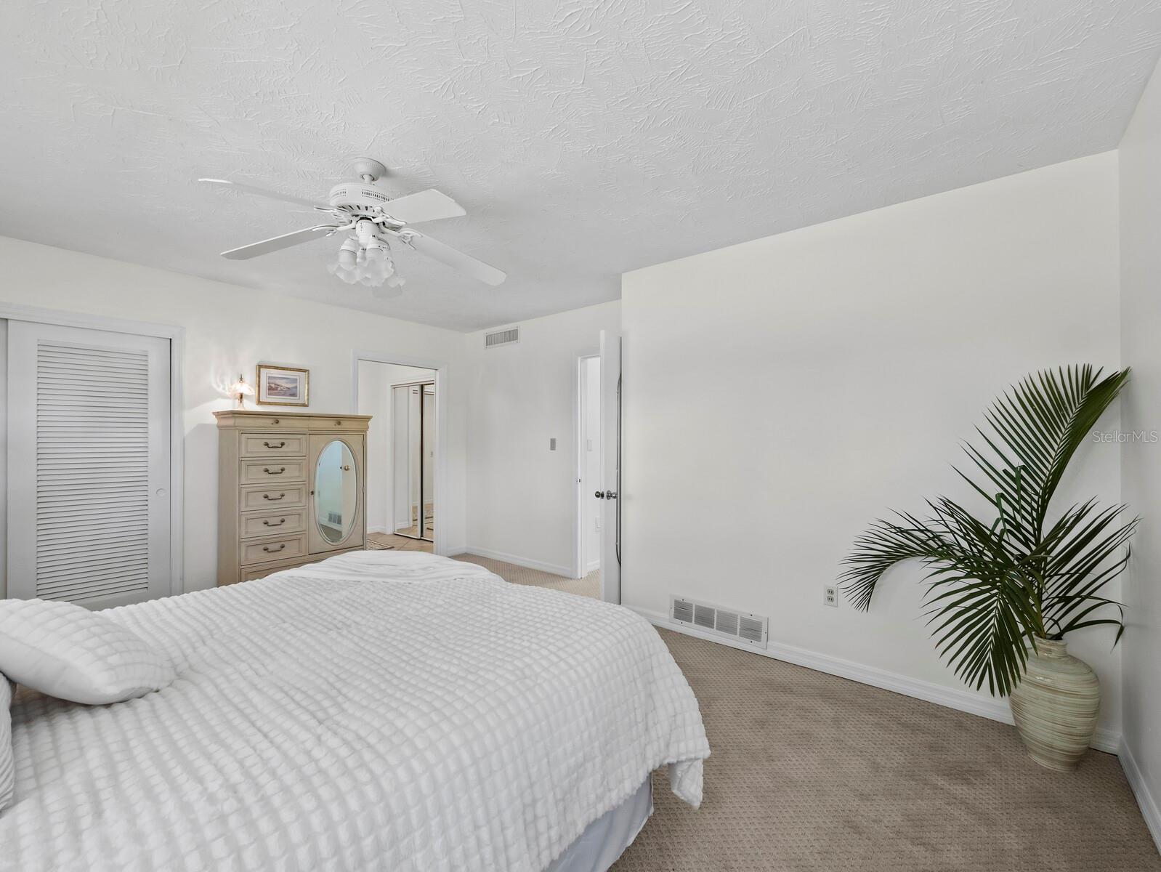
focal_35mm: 14
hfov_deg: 102.0
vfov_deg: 85.7
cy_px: 436
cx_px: 580
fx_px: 470
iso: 320
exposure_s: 1/1.67
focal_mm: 7
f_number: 13
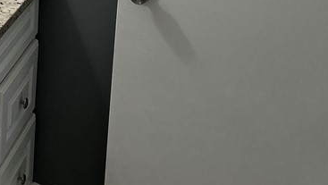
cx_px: -120
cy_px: -131
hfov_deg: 23.2
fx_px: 688
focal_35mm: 79
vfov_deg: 13.9
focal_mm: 5.1
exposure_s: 1/120
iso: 64
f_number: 1.6
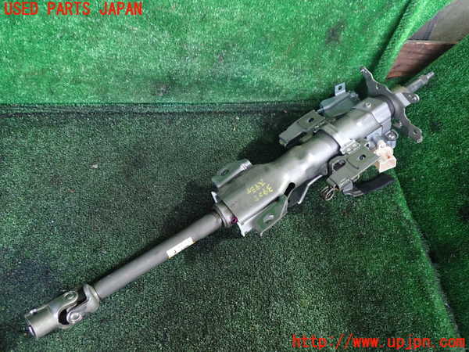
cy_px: 176
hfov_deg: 60.0
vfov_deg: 46.8
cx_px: 234
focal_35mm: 30
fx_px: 406
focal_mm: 5.4
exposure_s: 1/20
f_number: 2.3
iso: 800
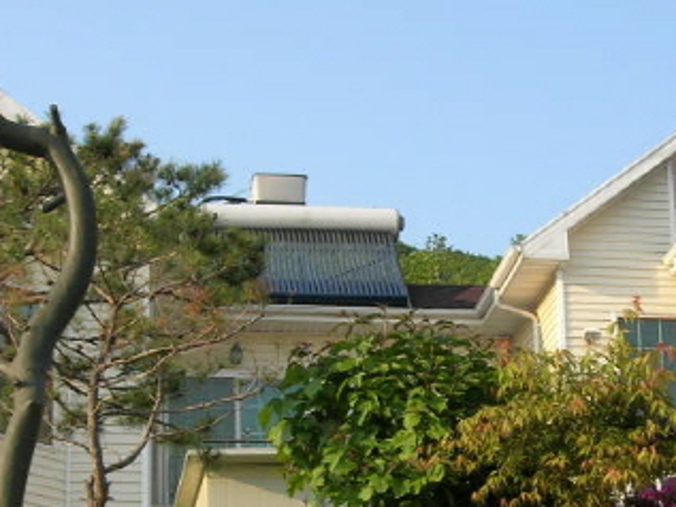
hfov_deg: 20.4
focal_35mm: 96
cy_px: 447
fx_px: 1875
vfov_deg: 15.3
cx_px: 416
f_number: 4.8
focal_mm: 7.8
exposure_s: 1/254
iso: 64
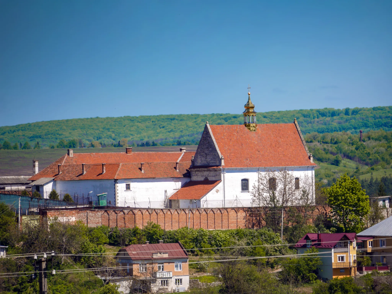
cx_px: 196
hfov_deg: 6.6
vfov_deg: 5.0
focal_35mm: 300
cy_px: 147
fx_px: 3397
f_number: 6.3
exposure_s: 1/800
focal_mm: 150
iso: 160
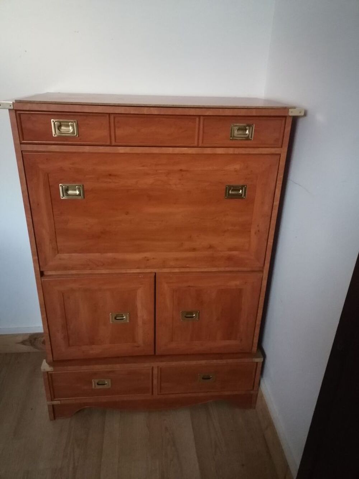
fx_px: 373
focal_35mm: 27
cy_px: 240
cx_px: 180
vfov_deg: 65.3
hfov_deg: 51.4
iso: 2500
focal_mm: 5.3
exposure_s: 1/14.3
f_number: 1.8
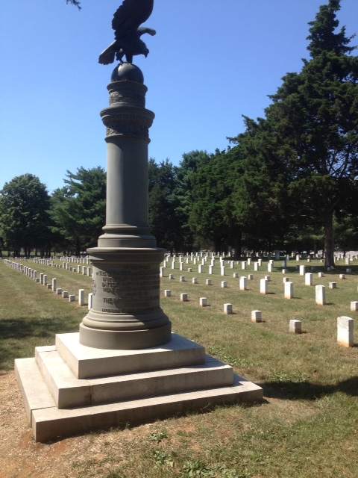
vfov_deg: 52.6
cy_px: 239
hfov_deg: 40.7
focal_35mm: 35
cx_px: 179
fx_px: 483
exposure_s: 1/1104
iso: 64
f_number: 2.4
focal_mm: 4.28
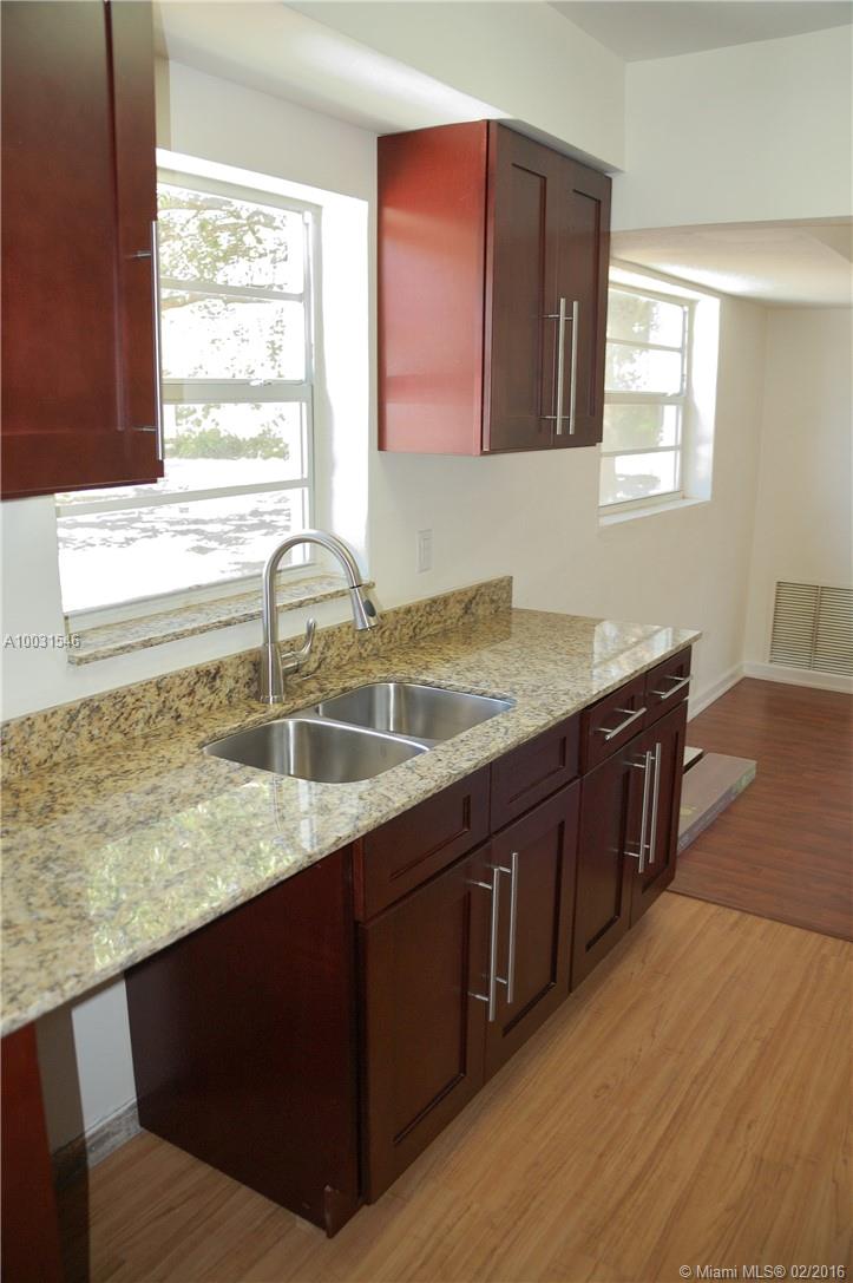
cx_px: 426
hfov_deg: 47.9
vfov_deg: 67.4
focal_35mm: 27
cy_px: 642
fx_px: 961
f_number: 3.5
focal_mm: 18
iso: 400
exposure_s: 1/60
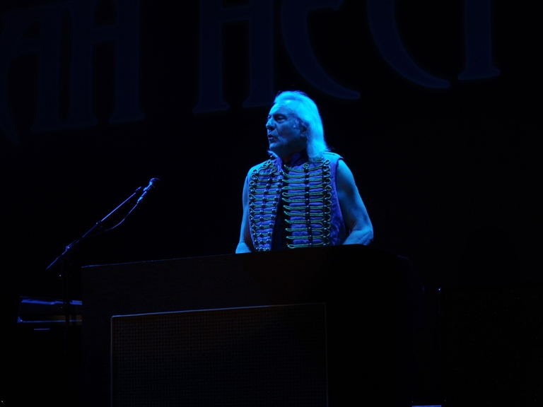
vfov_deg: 16.4
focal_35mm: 90
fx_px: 1412
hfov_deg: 21.8
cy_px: 204
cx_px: 272
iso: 200
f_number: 5.2
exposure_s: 1/125
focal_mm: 16.1
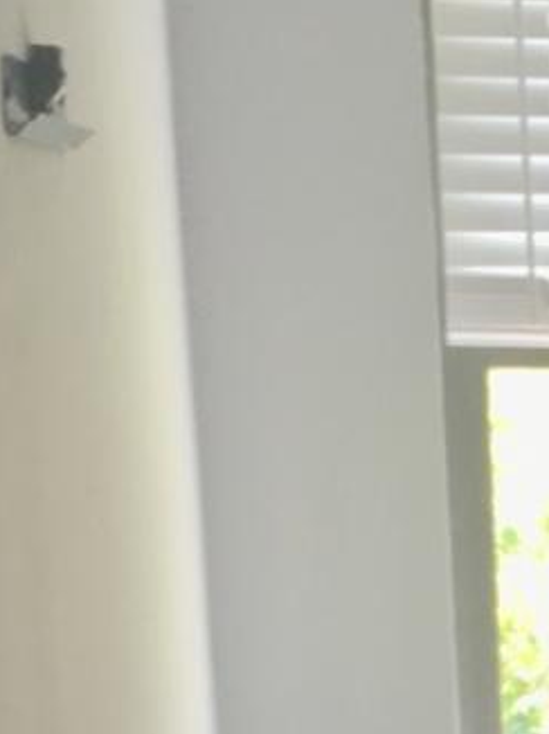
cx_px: 1413
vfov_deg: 10.7
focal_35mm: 178
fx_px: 3769
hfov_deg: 7.6
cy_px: 1076
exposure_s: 1/30
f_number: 2.2
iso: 25
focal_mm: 4.15
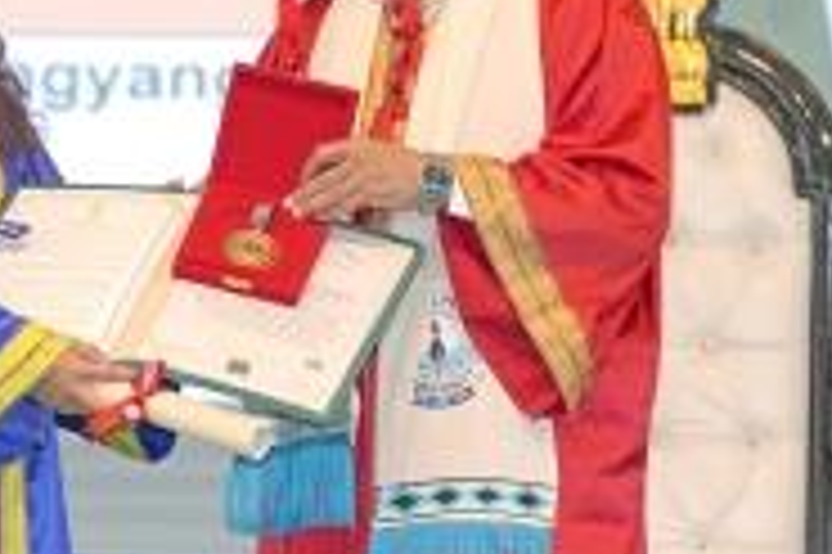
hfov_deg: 6.2
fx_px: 7620
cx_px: 130
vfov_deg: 4.2
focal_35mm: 330
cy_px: 218
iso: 400
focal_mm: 136
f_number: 4
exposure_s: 1/250
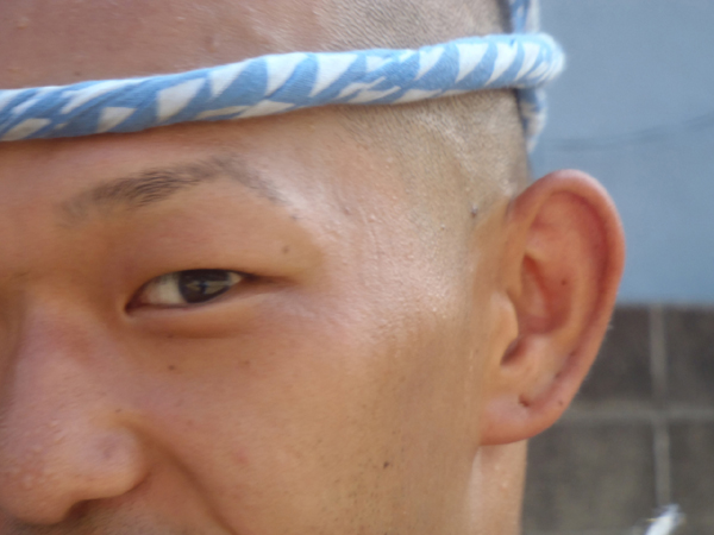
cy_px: 268
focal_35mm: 140
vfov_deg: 10.6
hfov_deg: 14.1
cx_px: 357
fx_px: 2888
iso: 100
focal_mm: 25
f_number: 5.9
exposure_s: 1/80
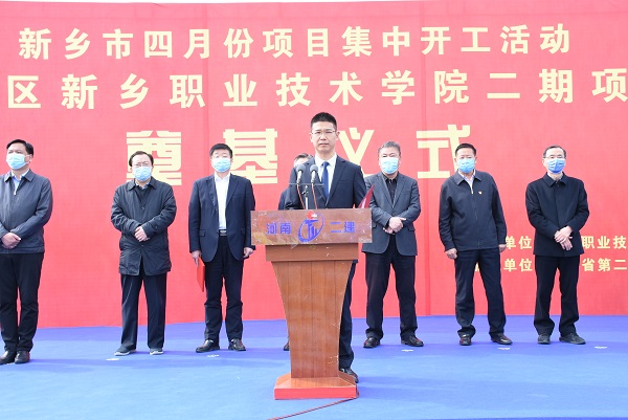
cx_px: 314
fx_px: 707
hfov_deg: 47.9
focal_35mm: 40
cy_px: 210
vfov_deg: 33.1
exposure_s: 1/20
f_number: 14
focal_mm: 27
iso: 100
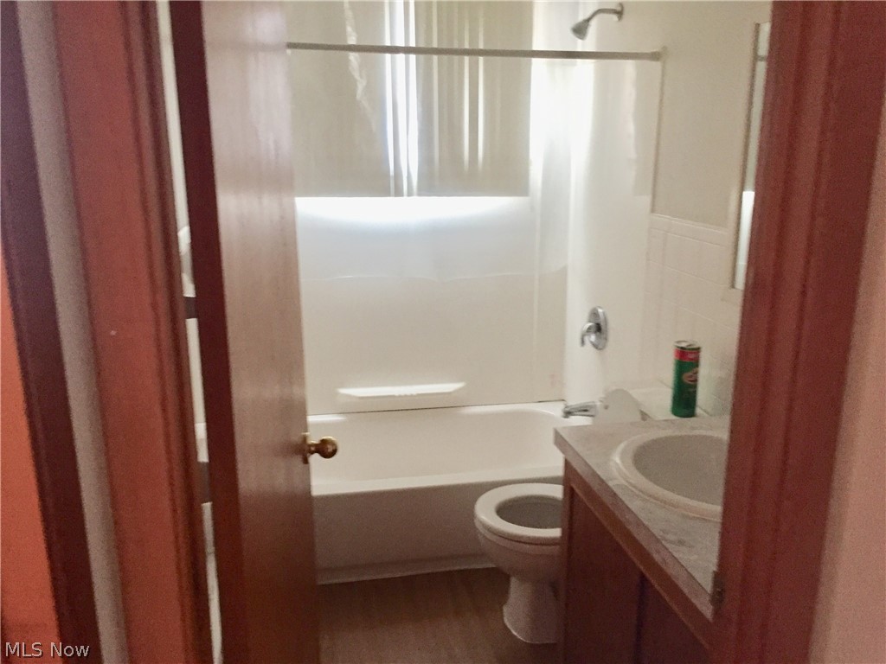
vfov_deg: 48.2
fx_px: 742
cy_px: 332
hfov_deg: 61.7
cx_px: 443
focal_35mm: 29
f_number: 2.2
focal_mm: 4.15
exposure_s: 1/24
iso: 250
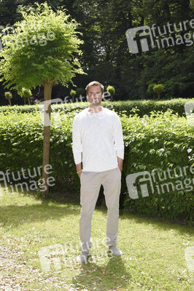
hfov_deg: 21.9
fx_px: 502
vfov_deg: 32.4
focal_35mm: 62
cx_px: 97
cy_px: 146
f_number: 11
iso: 400
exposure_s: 1/160
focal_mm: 62
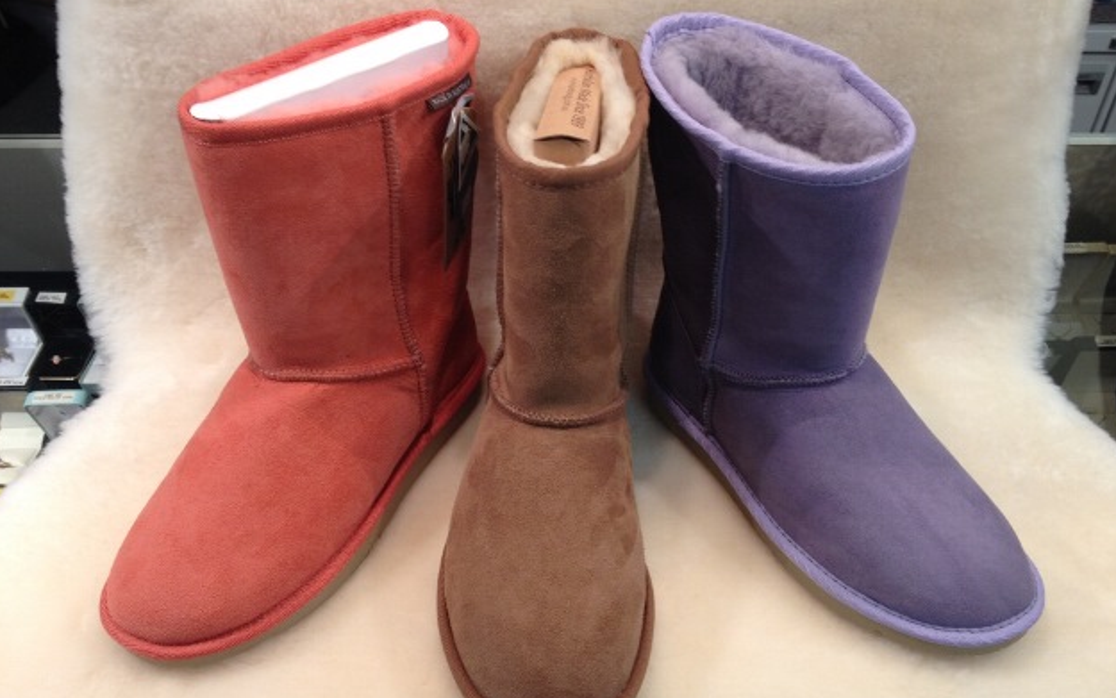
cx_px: 566
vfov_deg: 33.6
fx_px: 1156
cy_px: 343
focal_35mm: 38
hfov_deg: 51.5
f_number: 2.4
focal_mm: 4.28
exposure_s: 1/33
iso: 80
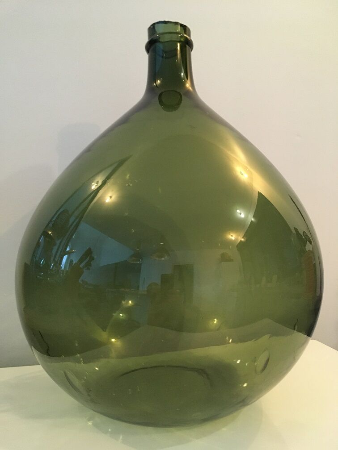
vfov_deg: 61.7
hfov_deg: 48.2
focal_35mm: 29
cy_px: 225
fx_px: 378
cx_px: 169
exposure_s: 1/17
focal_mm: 4.15
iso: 250
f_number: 2.2
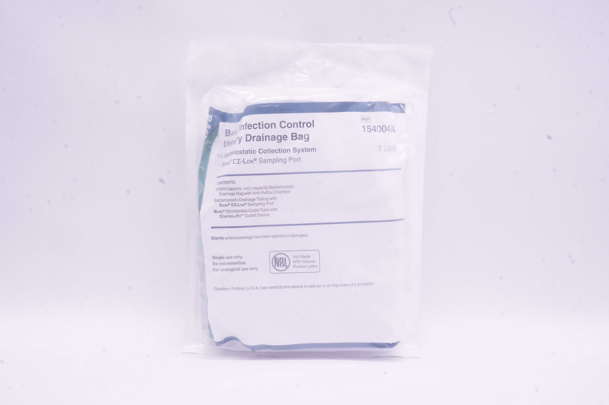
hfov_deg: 53.2
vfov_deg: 36.8
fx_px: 608
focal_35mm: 36
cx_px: 304
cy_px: 202
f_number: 22
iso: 1600
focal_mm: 24
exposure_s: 1/20
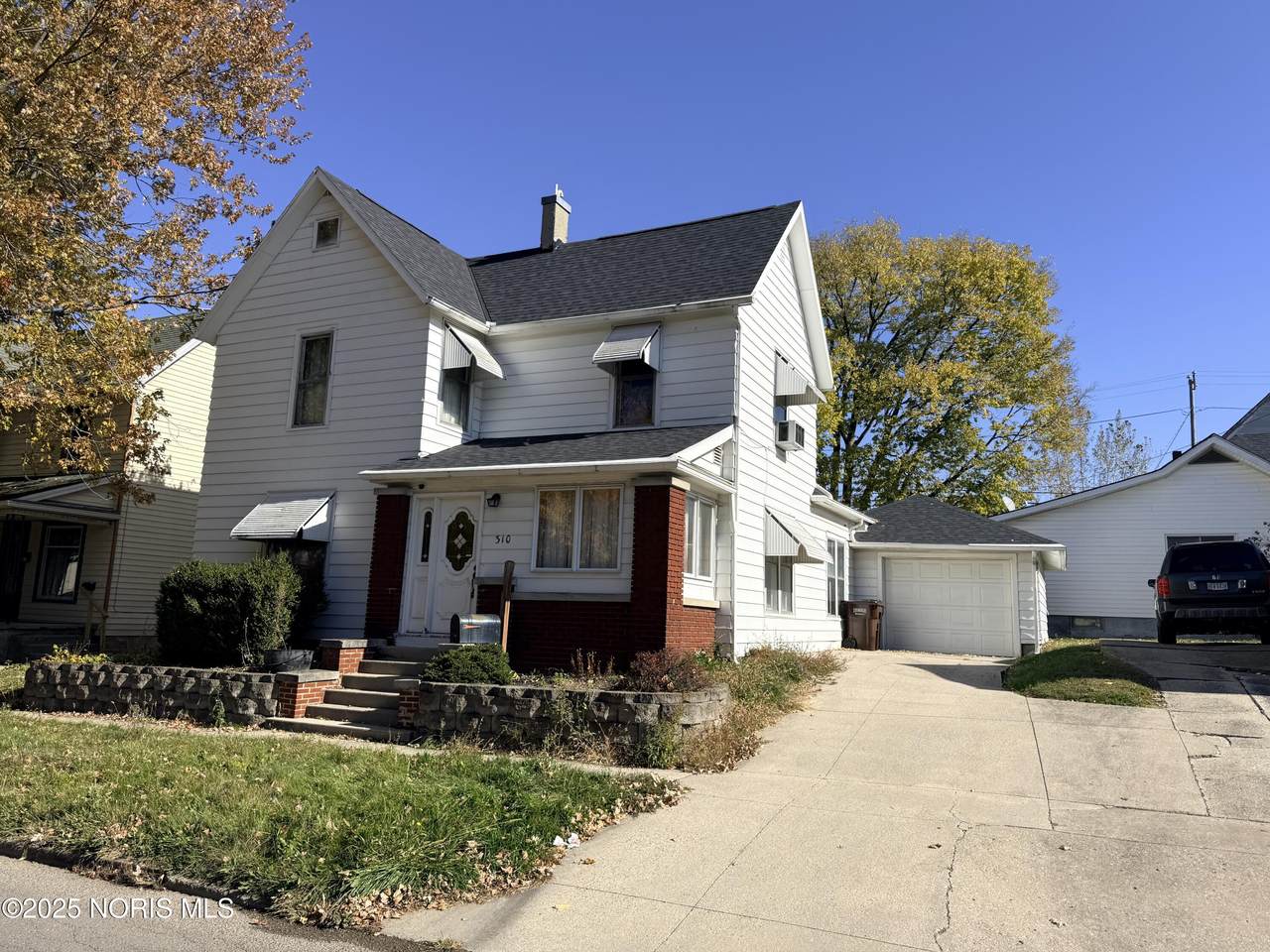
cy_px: 476
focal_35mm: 24
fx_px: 881
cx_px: 635
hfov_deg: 71.6
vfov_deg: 56.8
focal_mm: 6.76
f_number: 1.78
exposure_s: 1/5319
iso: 80
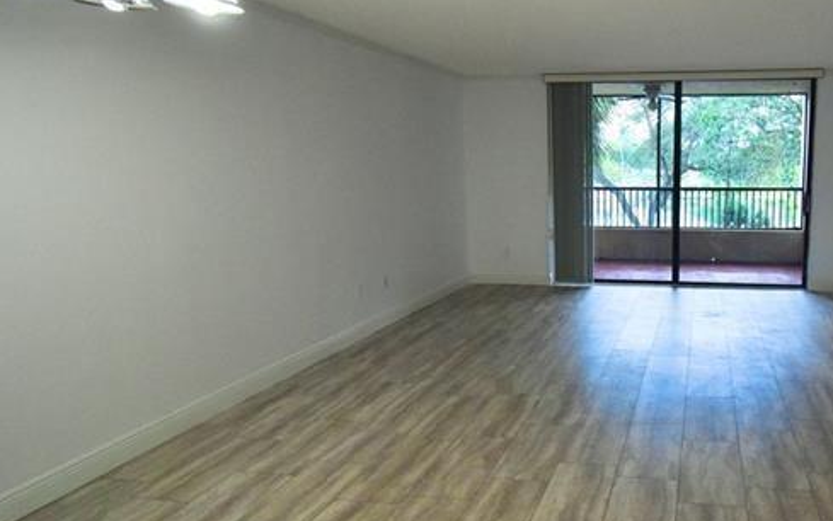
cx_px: 627
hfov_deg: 67.8
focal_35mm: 25
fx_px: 568
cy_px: 248
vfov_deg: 49.3
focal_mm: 10
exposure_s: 1/125
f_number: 4.5
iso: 1250
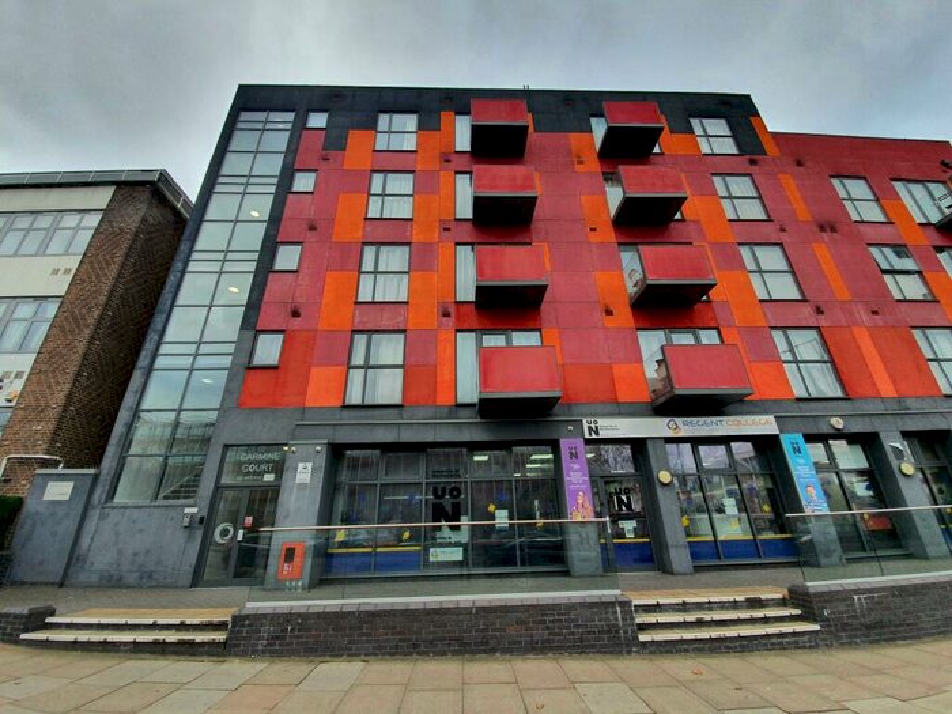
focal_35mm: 13
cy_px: 357
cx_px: 476
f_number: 2.2
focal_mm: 1.8
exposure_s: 1/286
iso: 50
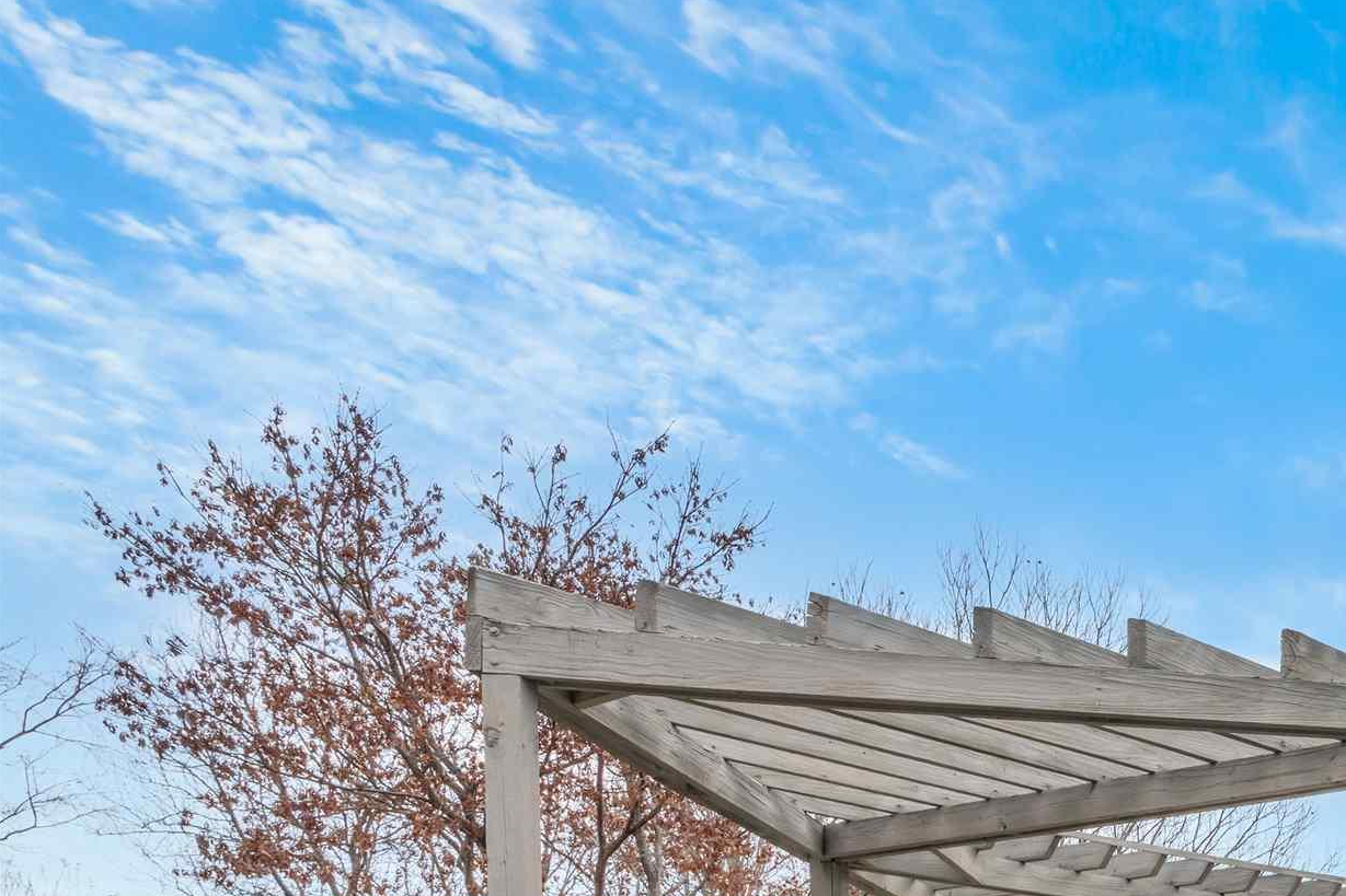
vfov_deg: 28.6
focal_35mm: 40
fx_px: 1495
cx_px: 1680
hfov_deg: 35.7
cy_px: 1099
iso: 320
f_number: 9
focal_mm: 16
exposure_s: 1/160
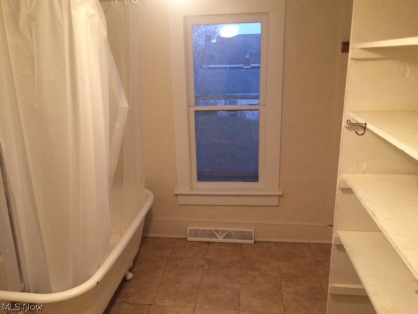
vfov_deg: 48.2
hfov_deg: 61.7
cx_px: 209
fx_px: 350
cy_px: 157
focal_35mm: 29
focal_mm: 4.15
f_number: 2.2
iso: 320
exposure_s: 1/15
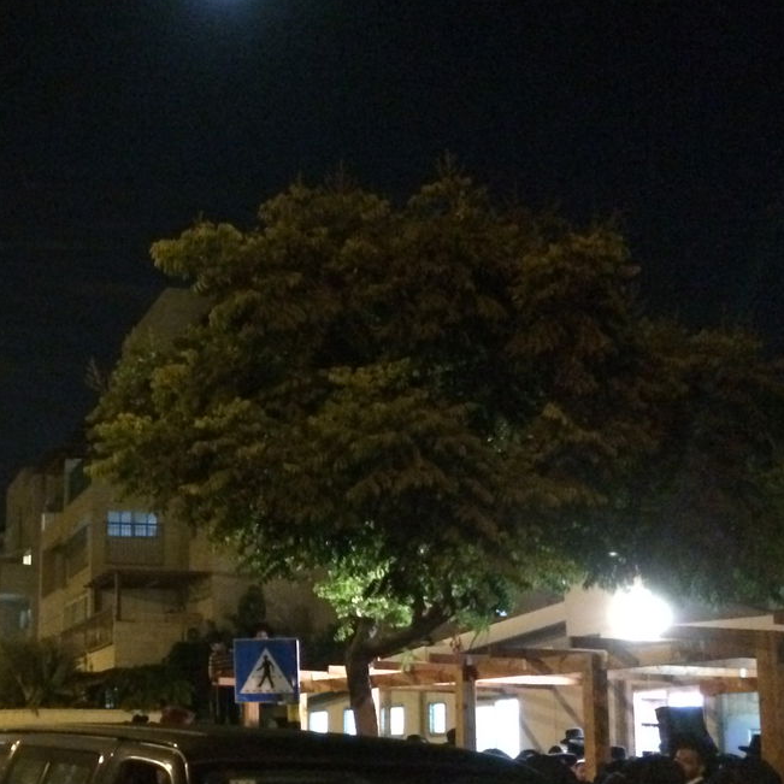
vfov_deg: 29.7
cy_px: 561
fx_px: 1461
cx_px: 88
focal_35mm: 57
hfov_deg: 28.9
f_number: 2.2
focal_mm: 4.12
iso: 1250
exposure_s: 1/15
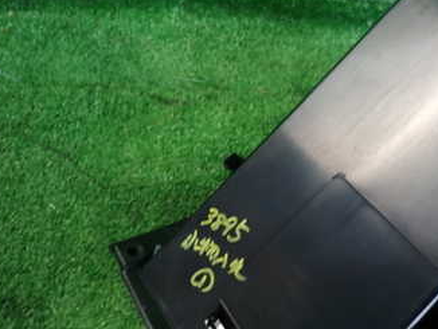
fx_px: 582
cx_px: 340
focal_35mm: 46
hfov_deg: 39.8
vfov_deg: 30.7
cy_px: 266
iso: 200
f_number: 2
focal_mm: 4.5
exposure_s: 1/40
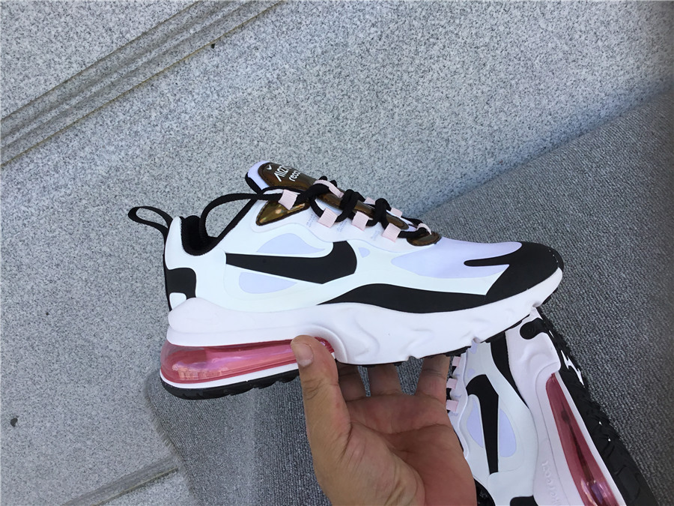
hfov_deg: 58.4
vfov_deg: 45.4
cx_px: 337
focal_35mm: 31
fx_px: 604
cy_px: 253
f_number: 2.4
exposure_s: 1/382
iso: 25
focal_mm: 3.3
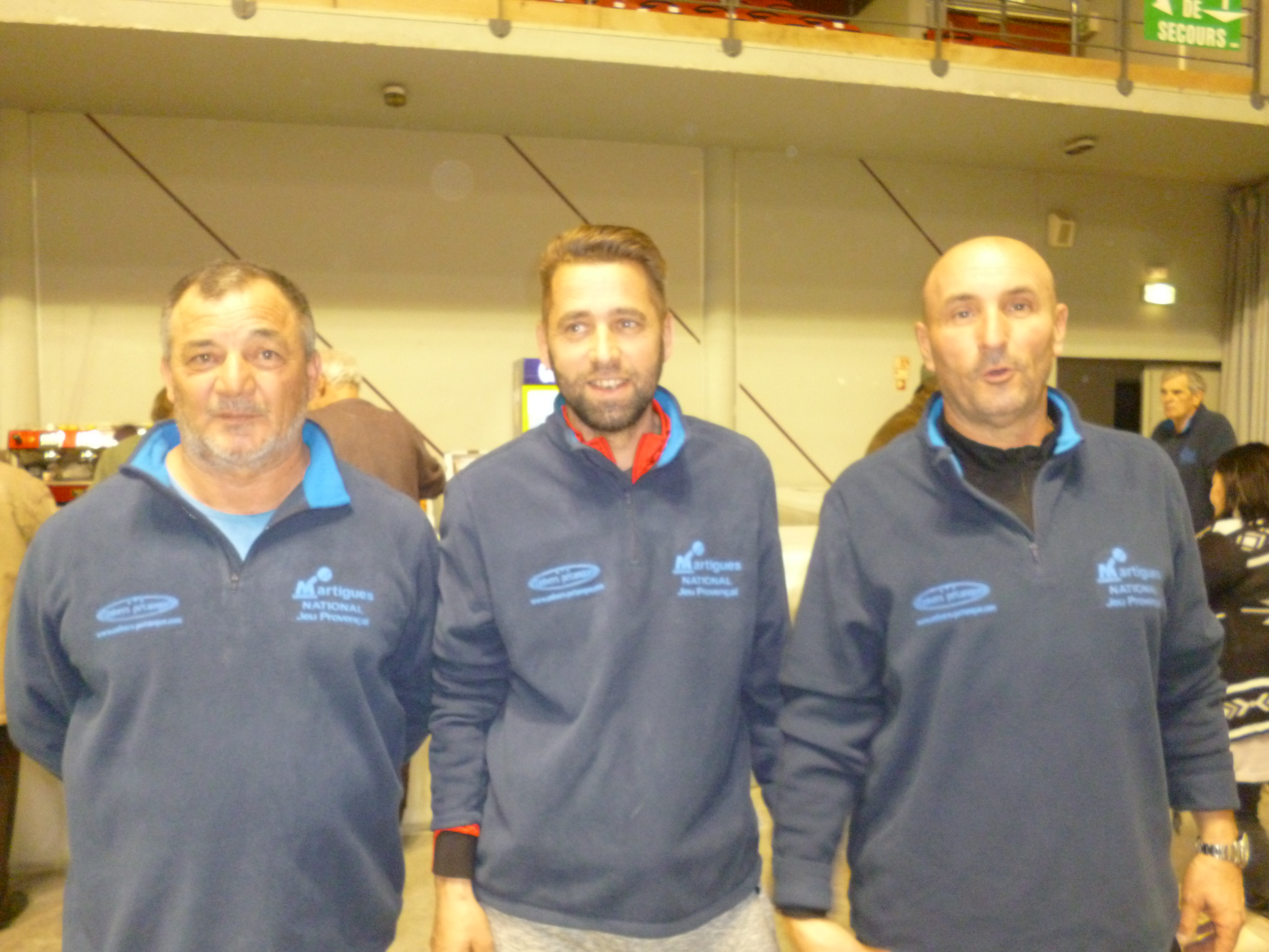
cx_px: 634
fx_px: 1026
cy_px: 476
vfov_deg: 49.7
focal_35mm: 28
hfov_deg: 63.4
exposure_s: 1/15
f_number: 2.7
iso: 400
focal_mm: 5
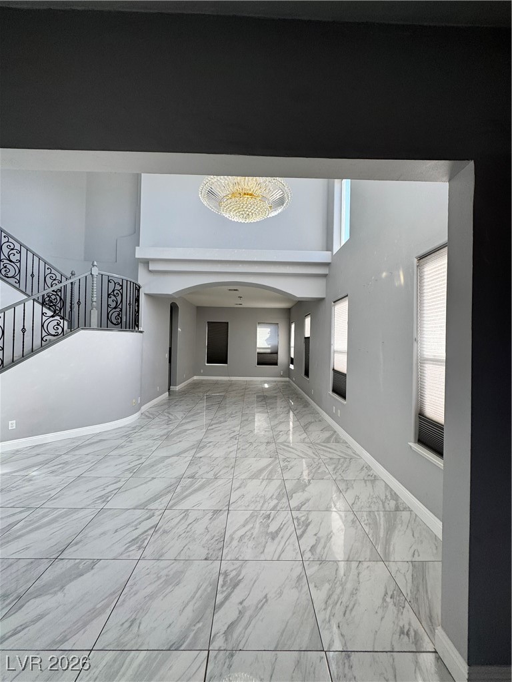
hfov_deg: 85.7
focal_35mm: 14
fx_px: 276
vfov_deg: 102.1
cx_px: 256
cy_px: 341
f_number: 2.2
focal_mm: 2.22
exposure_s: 1/136
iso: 40
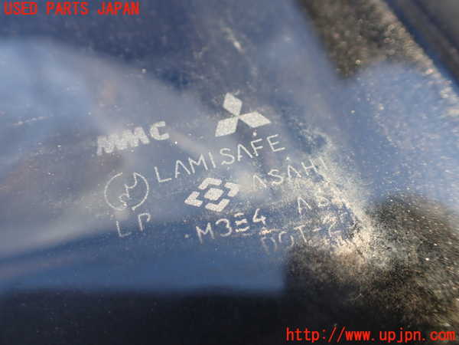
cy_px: 172
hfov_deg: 60.0
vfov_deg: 46.8
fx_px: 398
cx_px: 230
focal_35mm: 30
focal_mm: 5.4
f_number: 2.3
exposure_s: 1/200
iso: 100
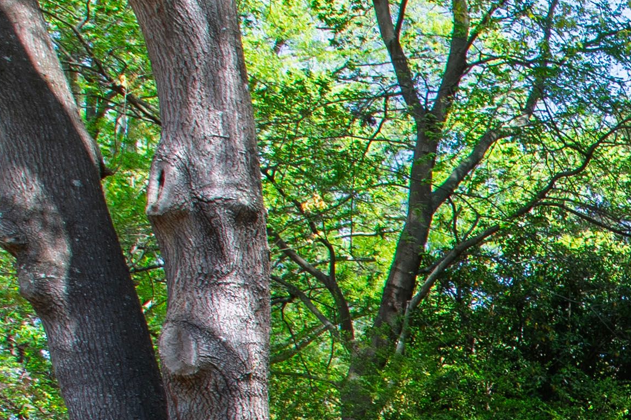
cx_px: 1254
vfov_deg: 16.3
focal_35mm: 72
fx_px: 1262
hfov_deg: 18.5
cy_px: 725
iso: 100
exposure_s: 1/60
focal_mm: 10
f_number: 8
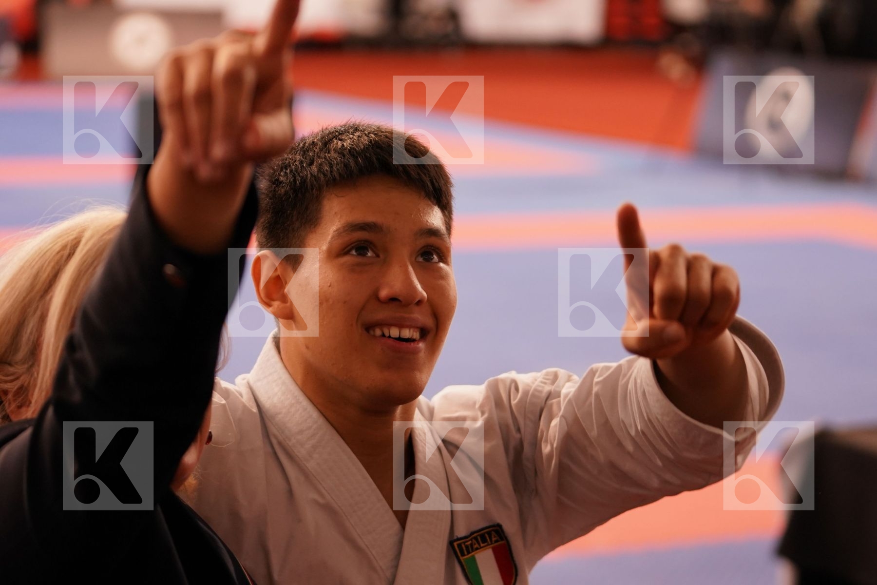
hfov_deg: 19.5
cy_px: 292
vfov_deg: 13.0
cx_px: 438
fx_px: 2558
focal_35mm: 105
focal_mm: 70
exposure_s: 1/500
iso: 1250
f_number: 2.8
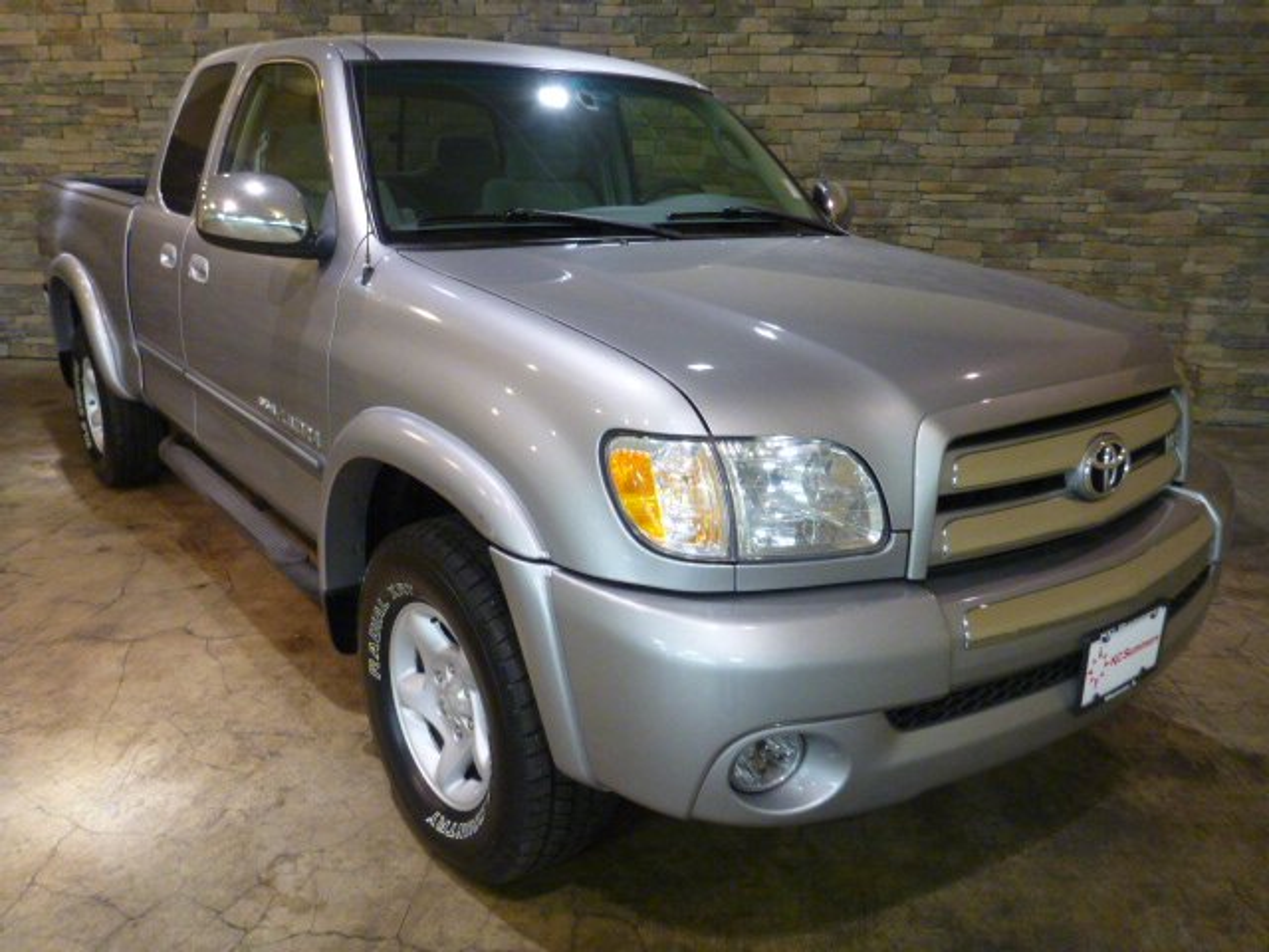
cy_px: 476
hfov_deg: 63.4
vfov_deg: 49.7
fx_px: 1026
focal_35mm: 28
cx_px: 634
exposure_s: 1/25
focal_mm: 4.9
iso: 400
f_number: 3.3
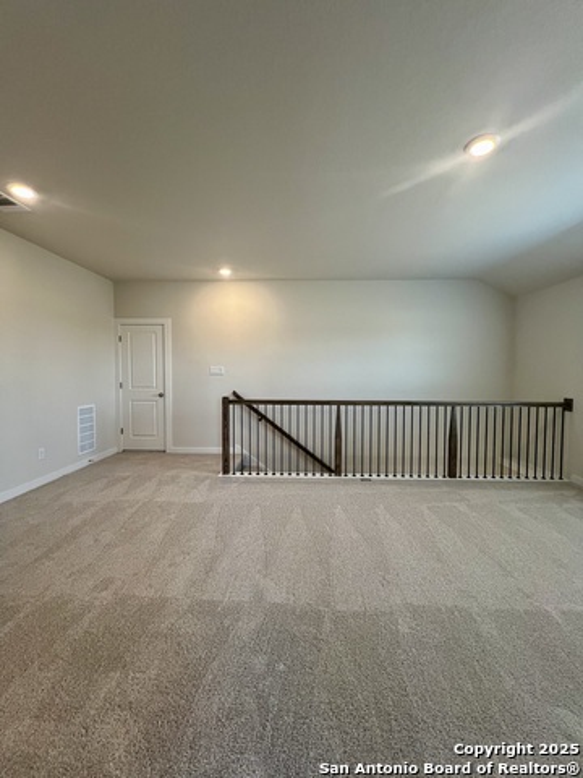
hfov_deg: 89.9
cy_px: 389
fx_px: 292
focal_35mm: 13
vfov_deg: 106.2
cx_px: 292
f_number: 1.8
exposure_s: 1/120
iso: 200
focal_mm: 1.57
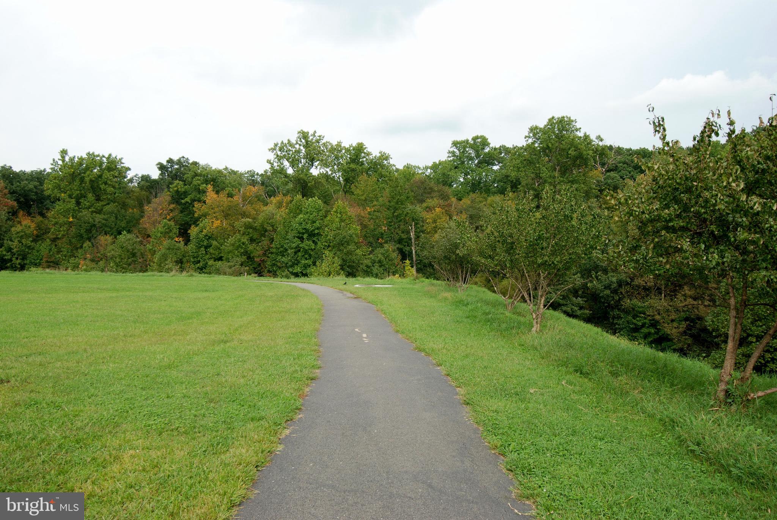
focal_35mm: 33
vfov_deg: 40.1
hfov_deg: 57.2
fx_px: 713
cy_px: 260
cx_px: 388
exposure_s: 1/125
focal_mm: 22
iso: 100
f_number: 5.6
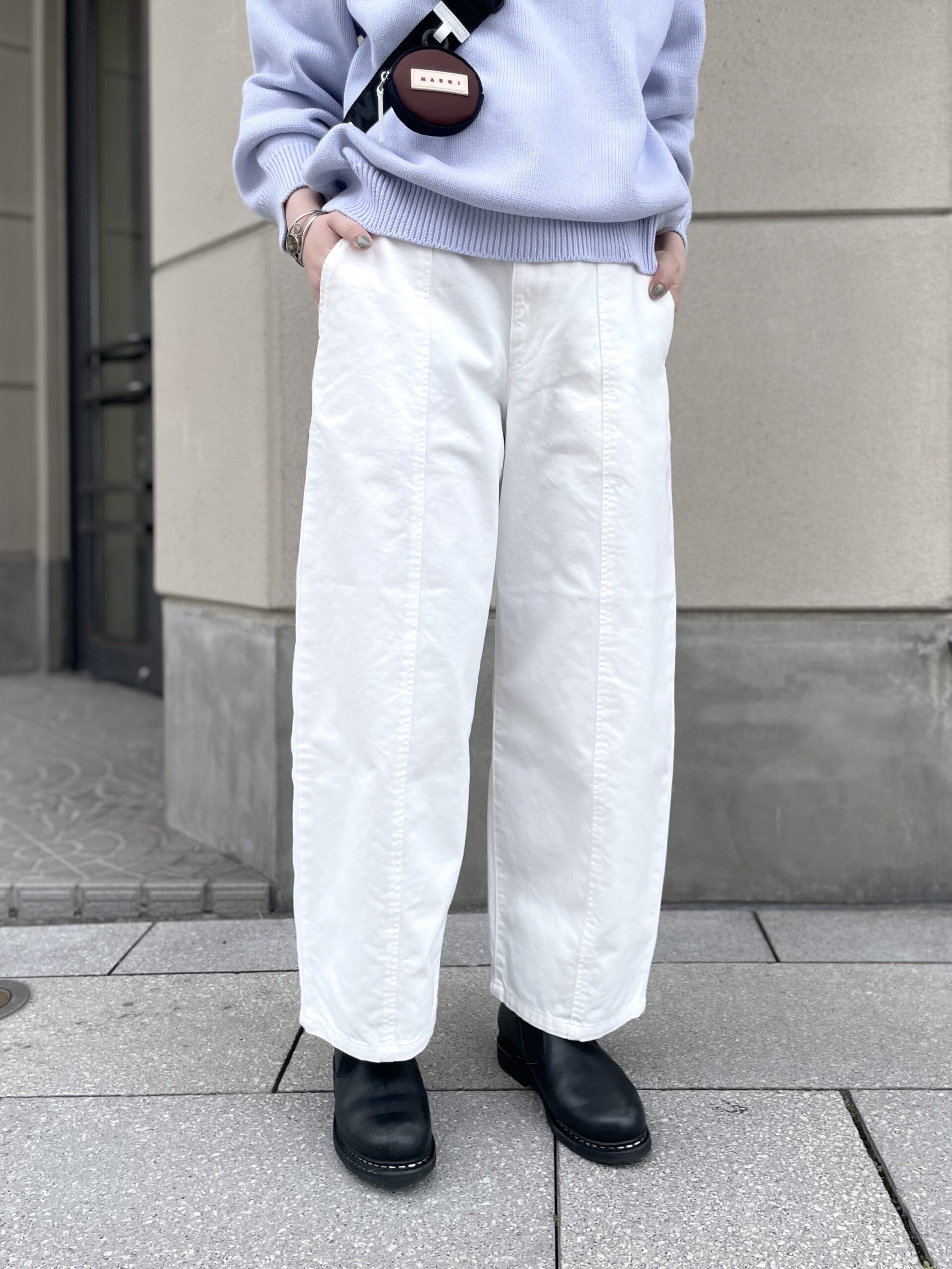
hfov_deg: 53.1
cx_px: 476
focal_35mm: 26
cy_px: 634
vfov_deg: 67.3
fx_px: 953
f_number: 1.6
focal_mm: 4.2
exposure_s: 1/1642
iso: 50
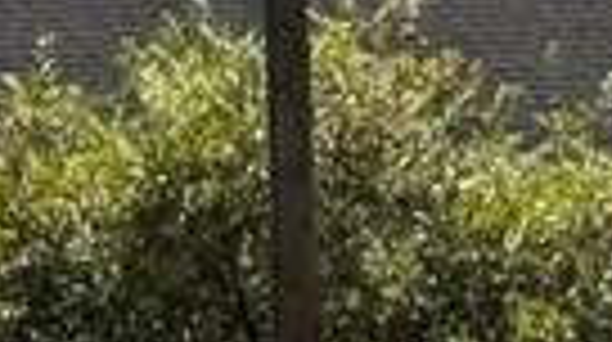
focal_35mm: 395
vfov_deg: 3.0
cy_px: -446
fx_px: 6400
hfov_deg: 5.4
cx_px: 1184
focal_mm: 6.76
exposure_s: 1/9901
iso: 64
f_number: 1.78
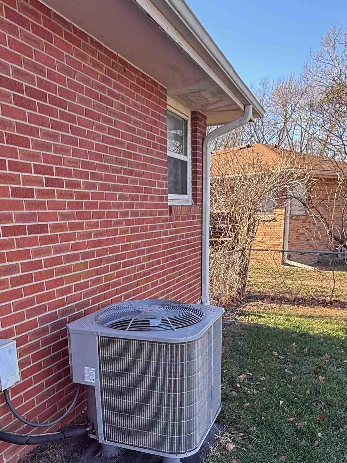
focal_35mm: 31
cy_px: 334
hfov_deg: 45.4
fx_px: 414
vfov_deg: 56.1
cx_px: 165
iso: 50
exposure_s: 1/136
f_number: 2.2
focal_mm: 2.22
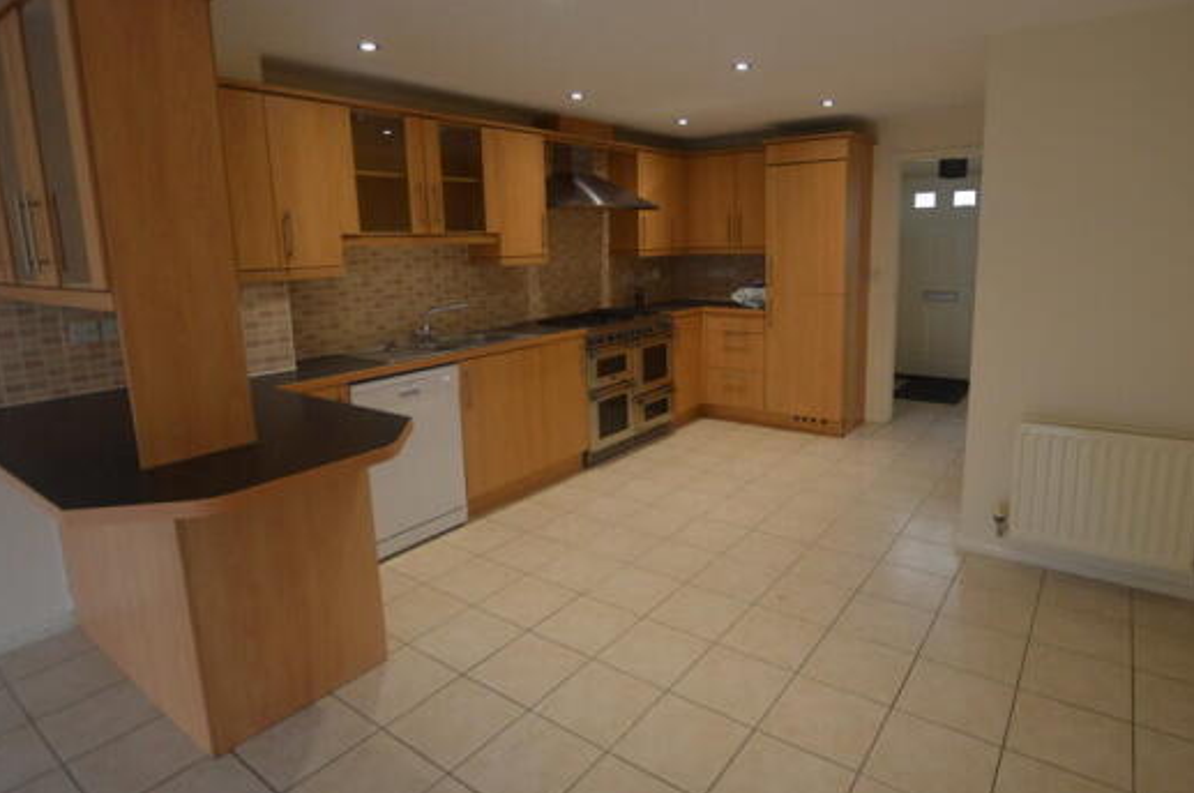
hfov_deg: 86.9
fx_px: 629
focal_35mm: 19
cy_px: 353
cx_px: 634
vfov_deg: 64.2
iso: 400
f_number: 4.5
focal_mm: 10
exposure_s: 1/80
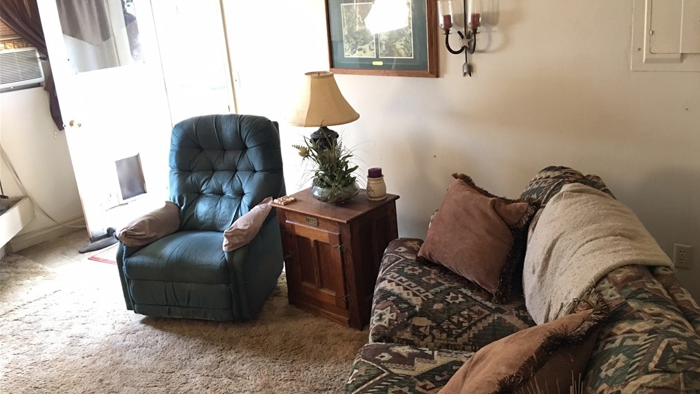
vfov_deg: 36.6
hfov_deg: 61.0
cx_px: 354
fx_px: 594
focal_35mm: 32
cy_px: 165
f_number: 2.2
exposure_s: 1/15
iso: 100
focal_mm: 4.15
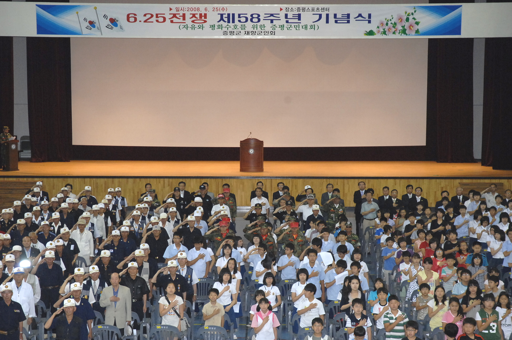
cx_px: 256
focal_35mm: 84
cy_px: 170
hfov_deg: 24.2
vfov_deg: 16.2
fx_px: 1193
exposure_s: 1/60
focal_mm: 56
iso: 800
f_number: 6.7
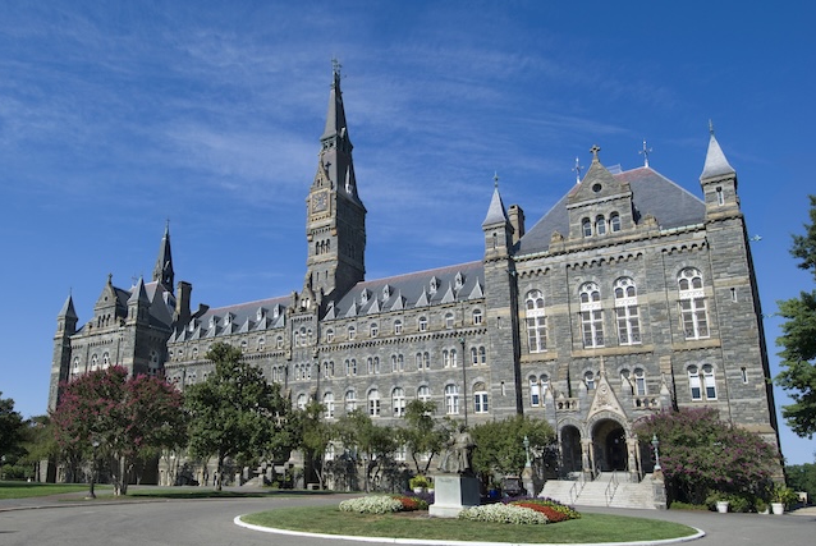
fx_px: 557
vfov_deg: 52.2
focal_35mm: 25
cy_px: 288
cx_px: 380
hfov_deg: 72.4
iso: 100
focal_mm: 15
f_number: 11
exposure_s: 1/100
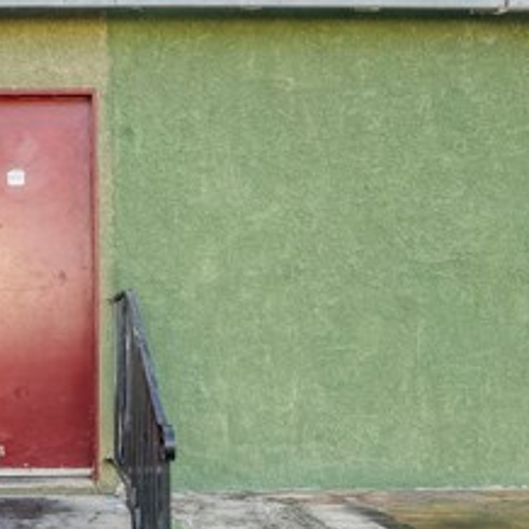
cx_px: 29
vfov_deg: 37.3
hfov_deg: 34.9
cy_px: 341
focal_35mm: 45
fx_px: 778
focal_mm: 12
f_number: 13
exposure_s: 1/30
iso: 100
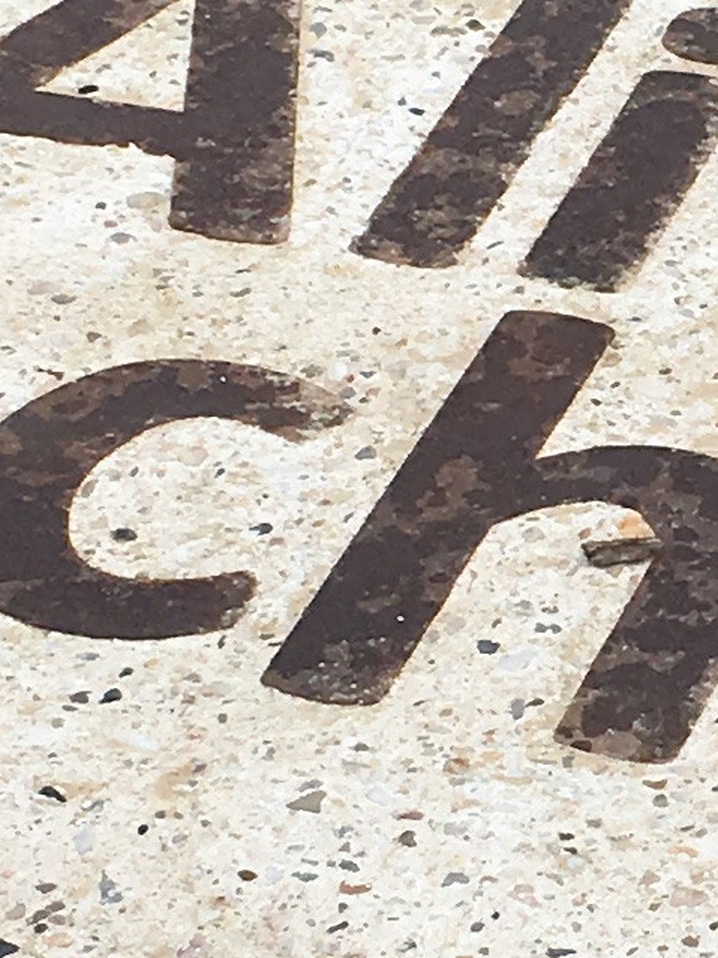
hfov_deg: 8.0
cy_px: 444
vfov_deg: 10.8
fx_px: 5063
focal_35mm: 183
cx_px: 968
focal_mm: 4.15
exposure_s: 1/1350
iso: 25
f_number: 2.2
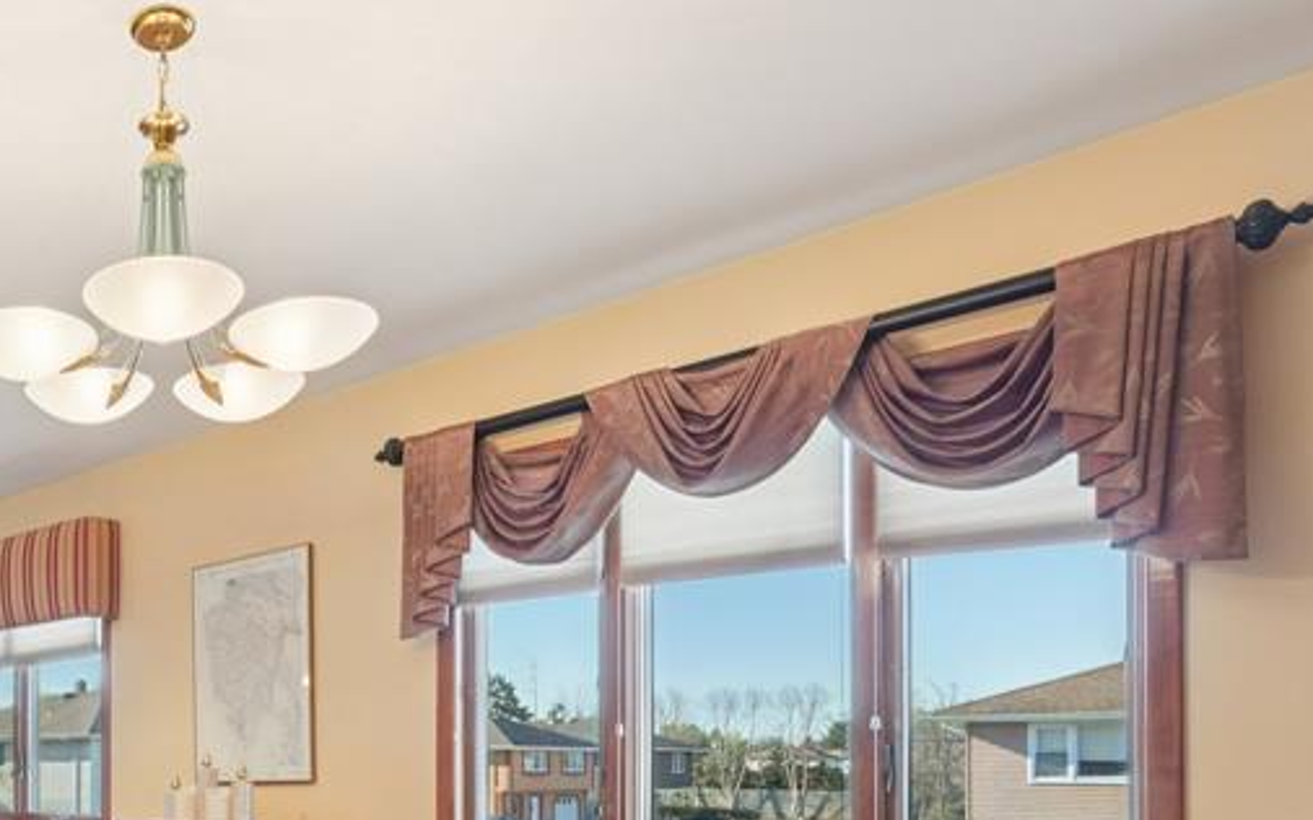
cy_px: 758
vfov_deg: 35.7
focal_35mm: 33
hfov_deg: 50.1
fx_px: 1181
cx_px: 80
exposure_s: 1/15
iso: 400
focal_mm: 16
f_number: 9
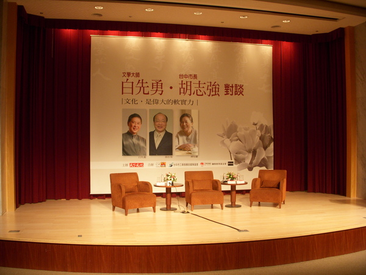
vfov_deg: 37.7
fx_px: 402
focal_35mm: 38
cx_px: 183
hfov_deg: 49.0
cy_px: 138
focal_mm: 6.3
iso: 160
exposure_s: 1/30
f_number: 3.3
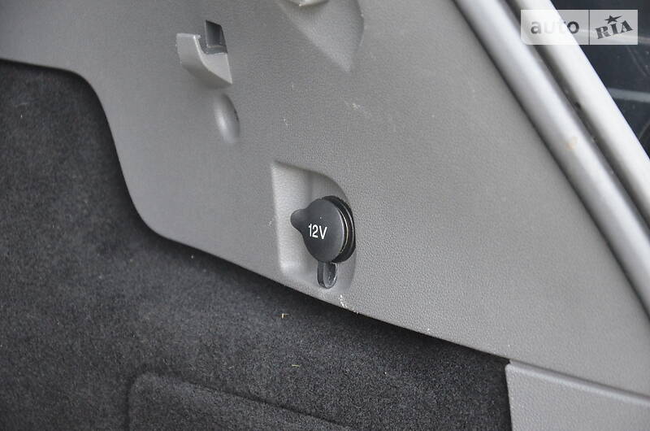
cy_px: 216
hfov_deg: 16.1
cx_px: 325
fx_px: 2297
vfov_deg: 10.7
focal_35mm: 128
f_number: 5.6
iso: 2800
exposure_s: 1/30
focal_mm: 85
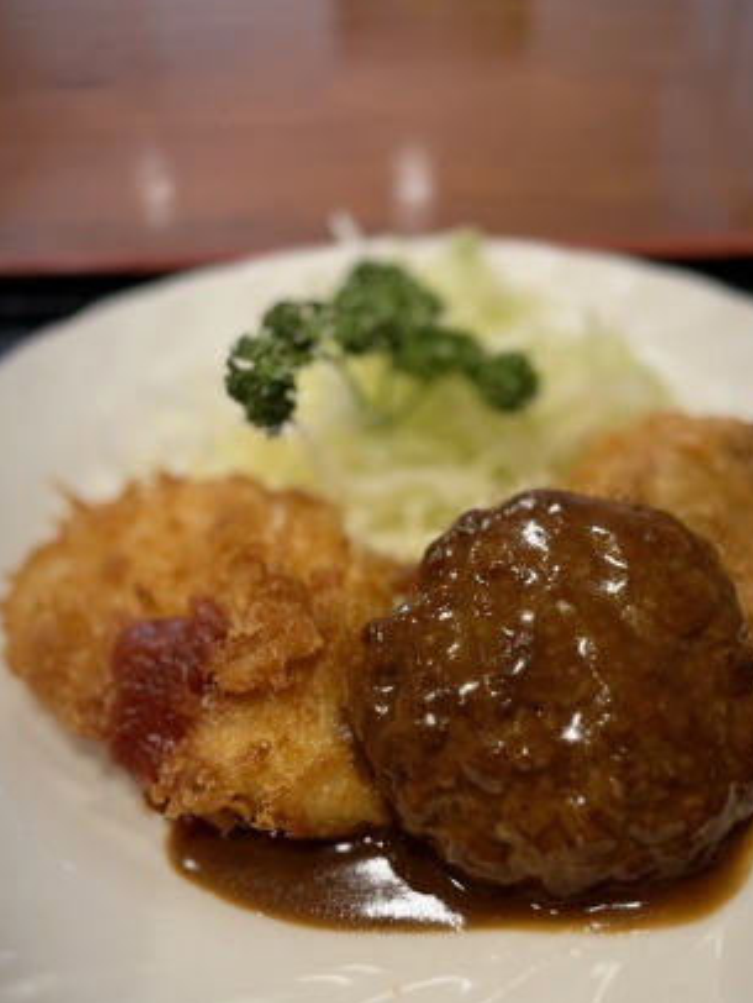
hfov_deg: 44.0
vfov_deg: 56.3
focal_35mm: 32
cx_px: 441
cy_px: 608
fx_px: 927
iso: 160
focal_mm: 5.1
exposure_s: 1/50
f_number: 1.6
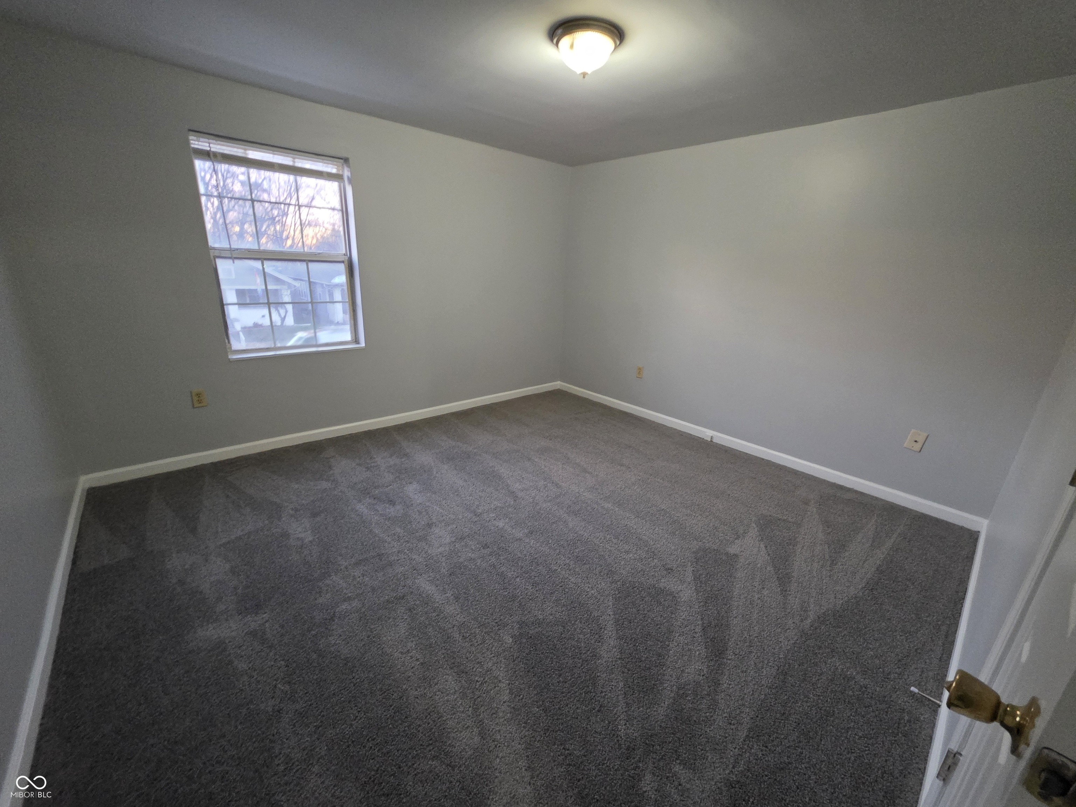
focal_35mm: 13
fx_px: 404
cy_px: 404
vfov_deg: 89.9
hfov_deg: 106.2
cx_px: 538
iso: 640
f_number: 1.9
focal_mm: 2.2
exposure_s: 1/60
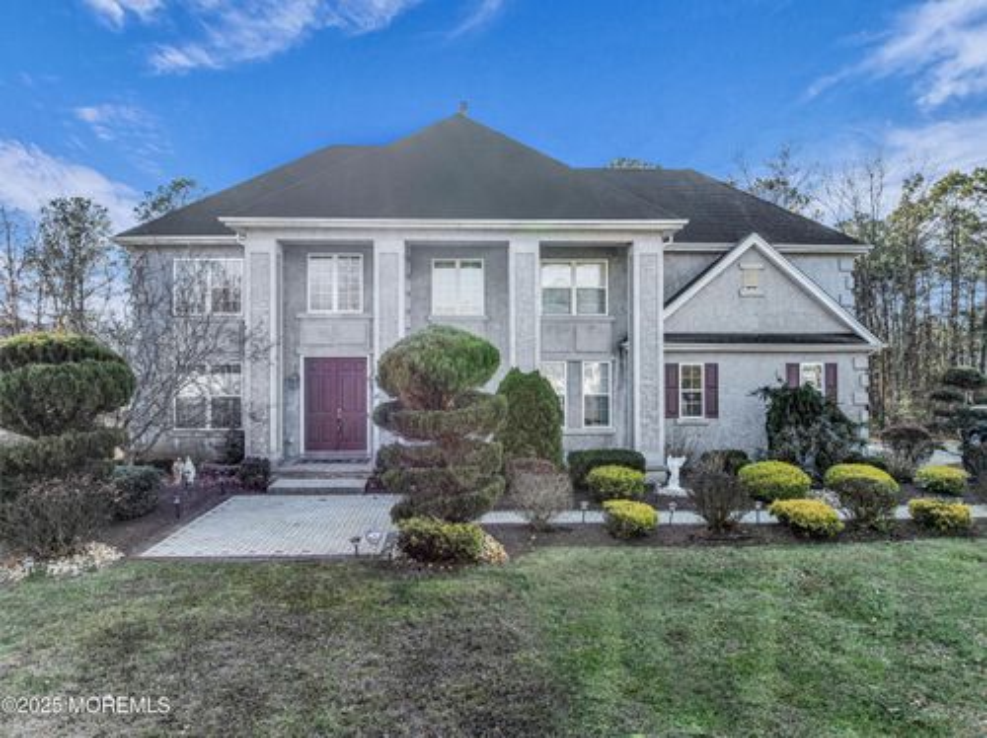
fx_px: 684
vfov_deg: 56.7
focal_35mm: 24
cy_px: 369
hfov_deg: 71.6
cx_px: 494
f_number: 2.8
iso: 350
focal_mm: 12.29
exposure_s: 1/1000
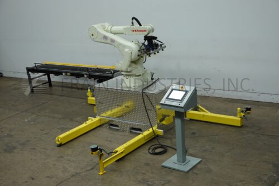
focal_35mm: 53
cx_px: 140
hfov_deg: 37.5
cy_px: 93
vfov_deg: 25.5
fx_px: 411
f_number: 4
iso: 125
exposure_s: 1/60
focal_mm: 19.43
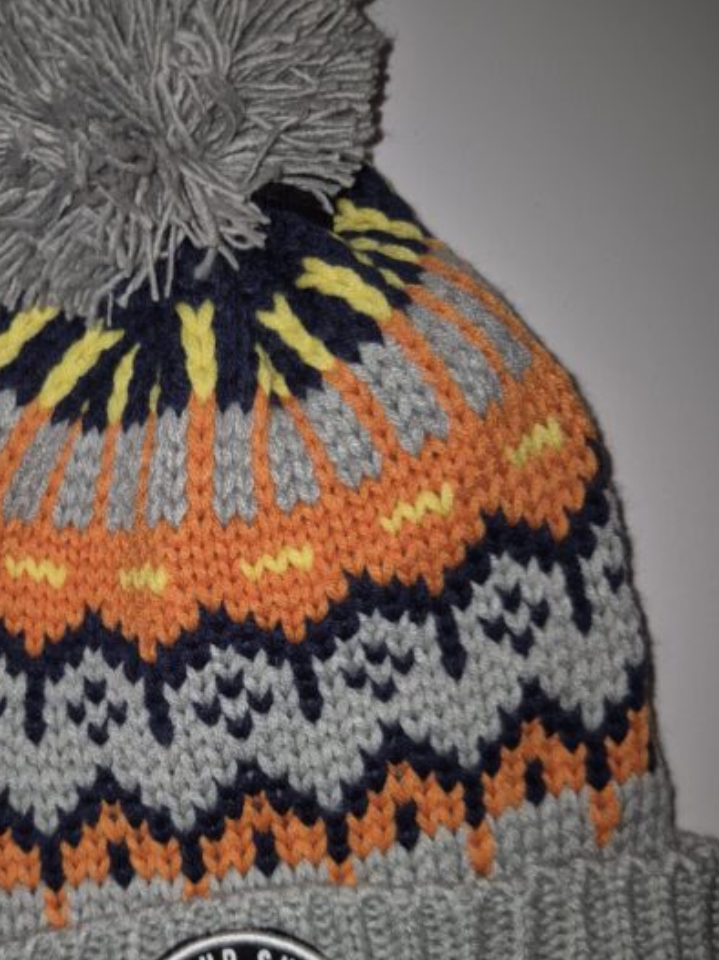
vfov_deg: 51.6
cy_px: 644
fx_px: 970
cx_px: 203
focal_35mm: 35
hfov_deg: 39.8
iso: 25
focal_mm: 5.4
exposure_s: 1/101
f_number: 1.8
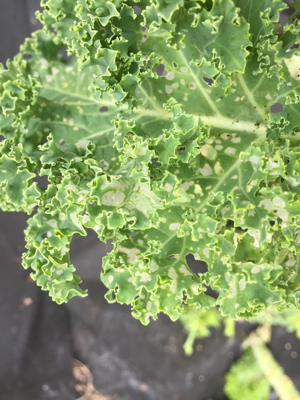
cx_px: 150
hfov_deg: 48.2
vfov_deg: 61.7
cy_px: 200
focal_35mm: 29
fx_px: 335
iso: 50
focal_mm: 4.15
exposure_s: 1/120
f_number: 2.2
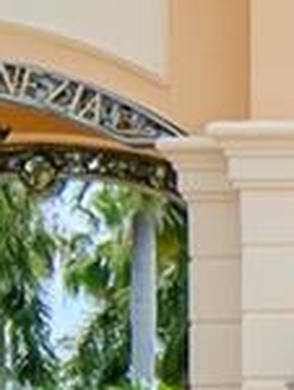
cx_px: 783
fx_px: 3467
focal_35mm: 307
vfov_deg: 6.4
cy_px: 70
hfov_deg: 4.7
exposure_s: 1/1600
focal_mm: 20
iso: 800
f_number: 5.6
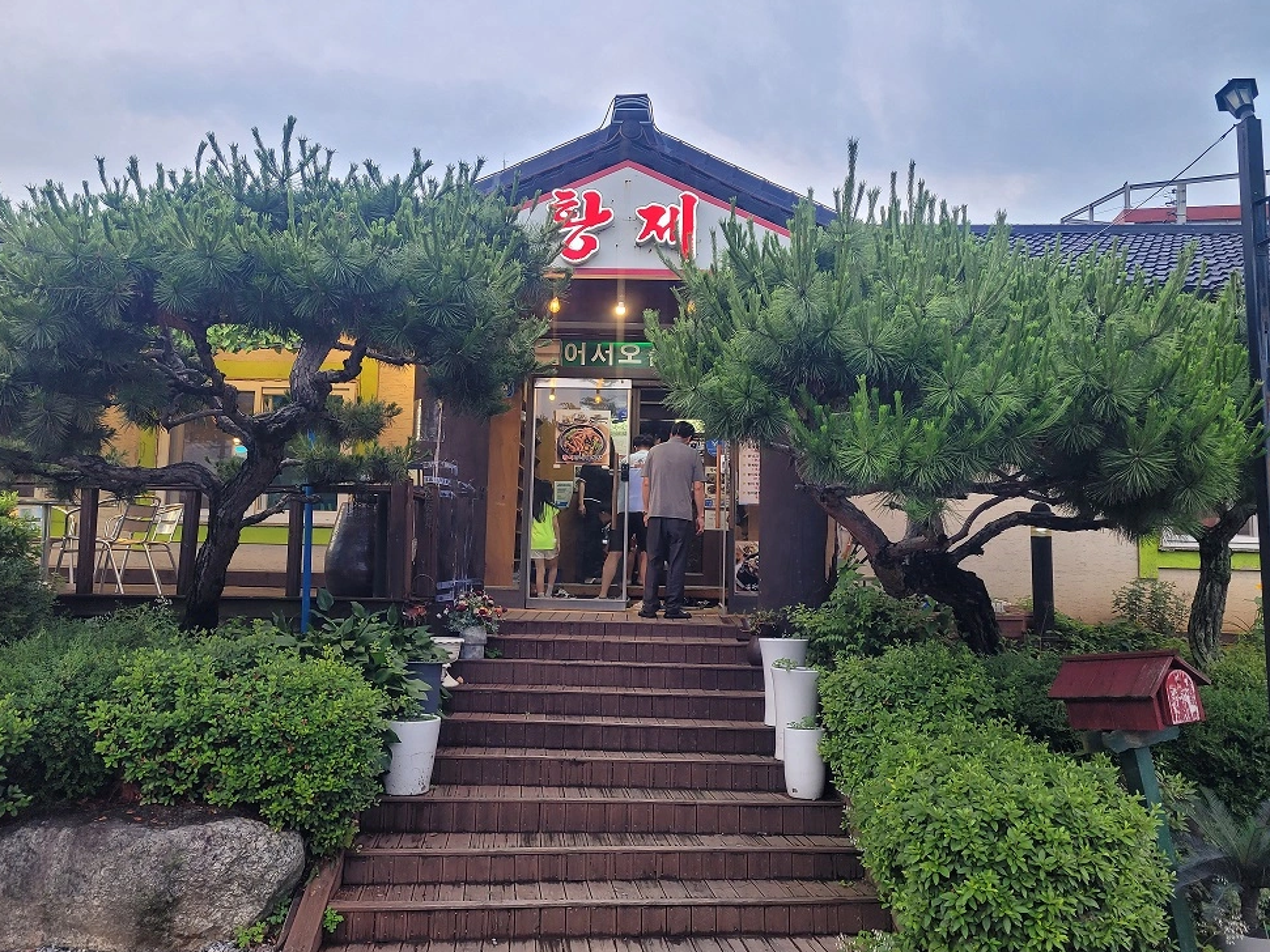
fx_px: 990
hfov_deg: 65.3
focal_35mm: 27
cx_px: 612
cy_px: 479
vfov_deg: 51.3
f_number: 1.8
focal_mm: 5.4
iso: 64
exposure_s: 1/120
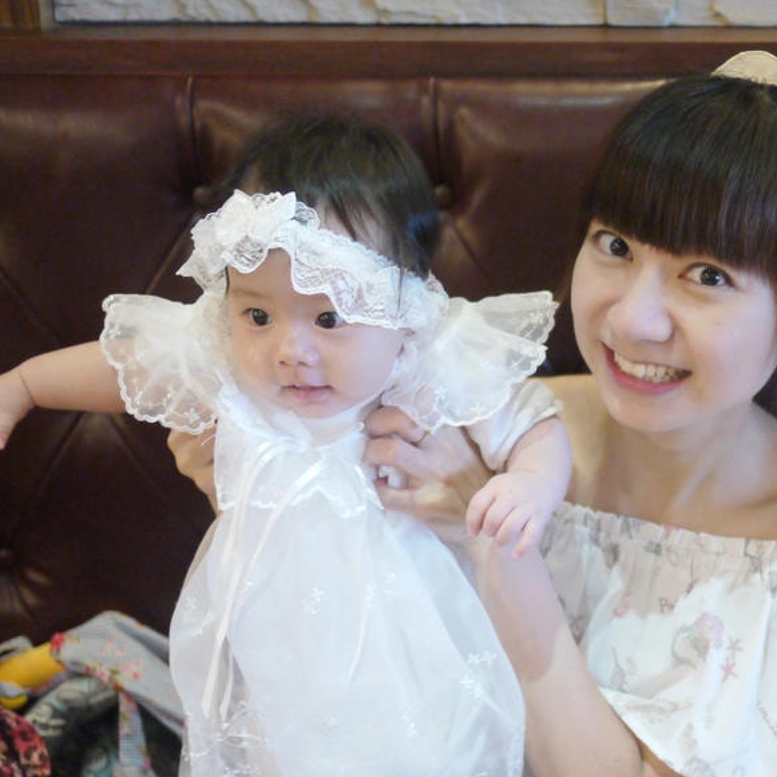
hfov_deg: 23.0
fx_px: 1854
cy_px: 567
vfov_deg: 23.5
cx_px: 705
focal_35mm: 73
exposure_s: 1/60
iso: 640
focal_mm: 20
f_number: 1.7
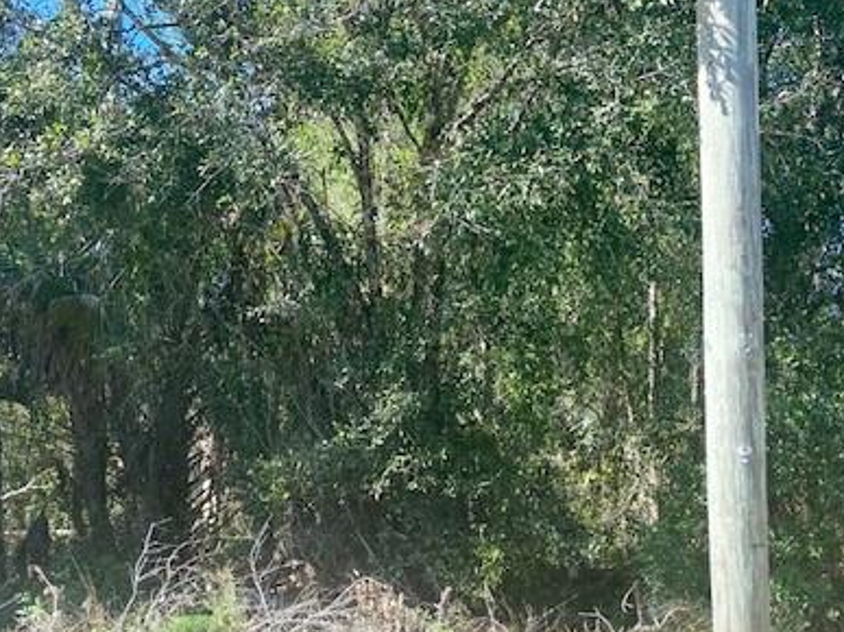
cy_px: 464
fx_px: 1048
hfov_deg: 43.8
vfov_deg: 33.0
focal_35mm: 43
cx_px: 473
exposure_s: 1/644
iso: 32
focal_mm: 4.25
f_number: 1.8
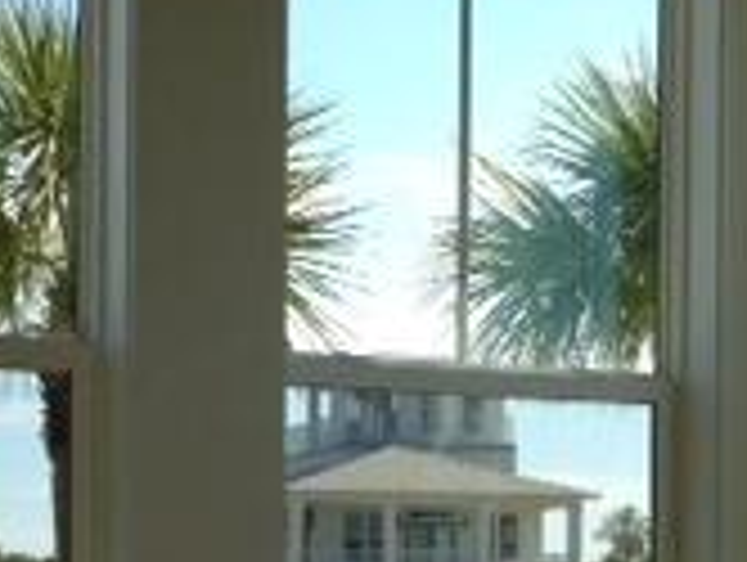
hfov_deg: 15.3
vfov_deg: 11.6
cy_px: 584
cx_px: 68
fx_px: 2745
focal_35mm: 127
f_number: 2.4
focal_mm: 4.13
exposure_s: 1/678
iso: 50
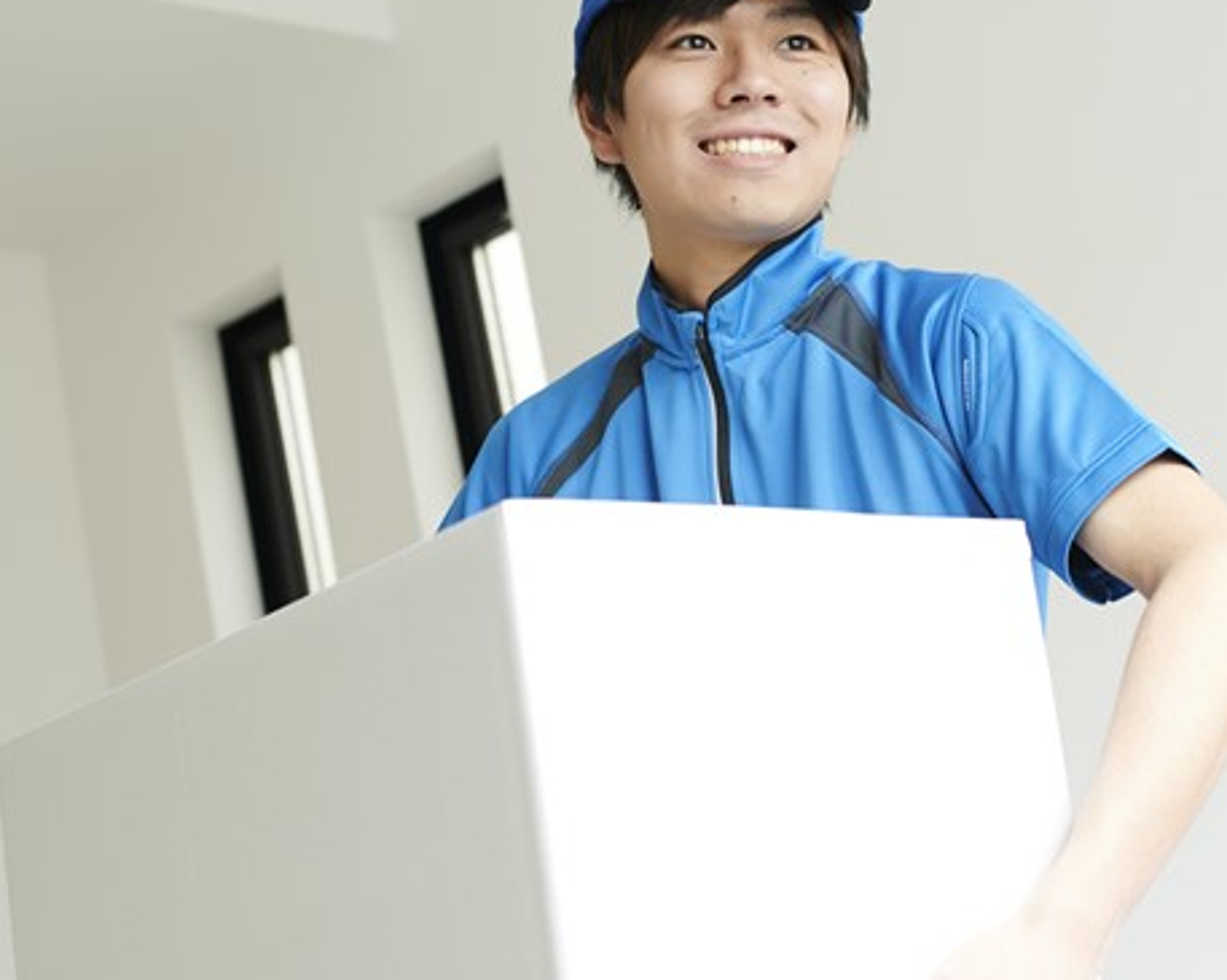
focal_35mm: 74
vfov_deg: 20.7
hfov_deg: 25.7
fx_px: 2686
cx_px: 768
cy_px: 518
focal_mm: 50
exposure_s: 1/100
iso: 800
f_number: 4
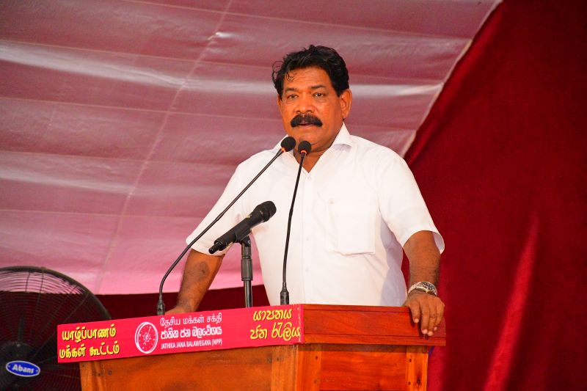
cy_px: 196
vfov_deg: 6.5
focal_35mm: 210
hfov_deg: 9.8
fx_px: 3423
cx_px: 294
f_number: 5.6
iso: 8000
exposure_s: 1/640
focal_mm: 140
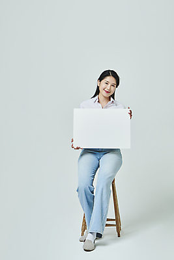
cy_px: 130
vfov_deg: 28.8
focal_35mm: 70
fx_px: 507
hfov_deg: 19.5
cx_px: 87
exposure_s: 1/125
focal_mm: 70
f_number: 11
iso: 100
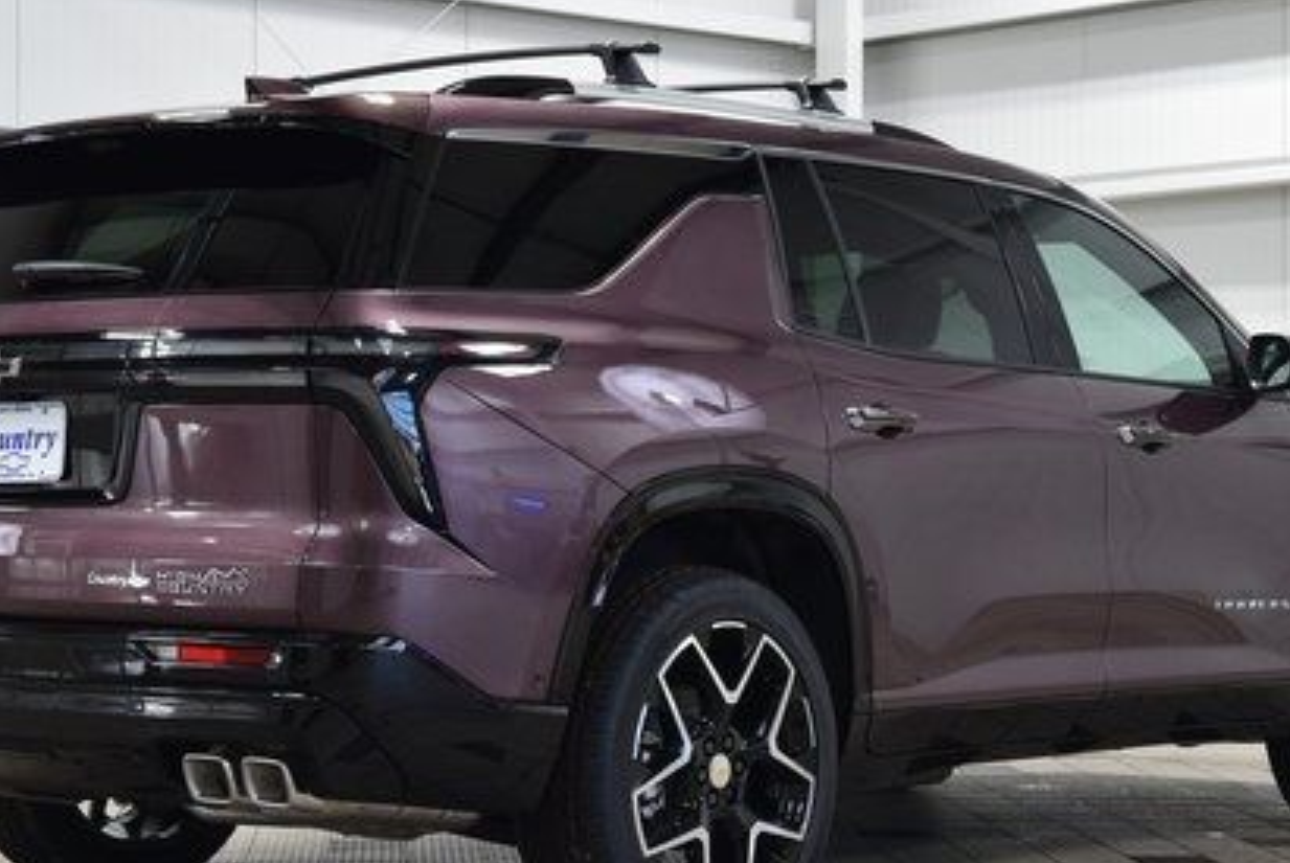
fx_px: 3013
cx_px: 640
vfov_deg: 16.3
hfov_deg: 24.2
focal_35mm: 84
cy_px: 482
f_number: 6.3
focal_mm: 36
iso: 450
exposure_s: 1/15
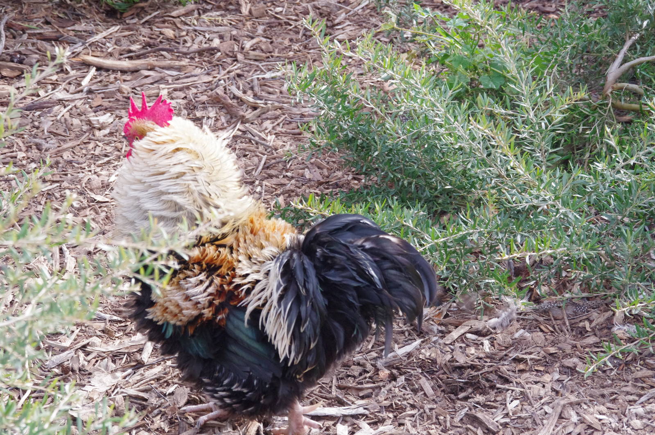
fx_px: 2035
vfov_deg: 12.2
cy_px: 218
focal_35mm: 112
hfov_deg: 18.3
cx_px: 328
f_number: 8
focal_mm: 75
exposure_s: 1/320
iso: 1600
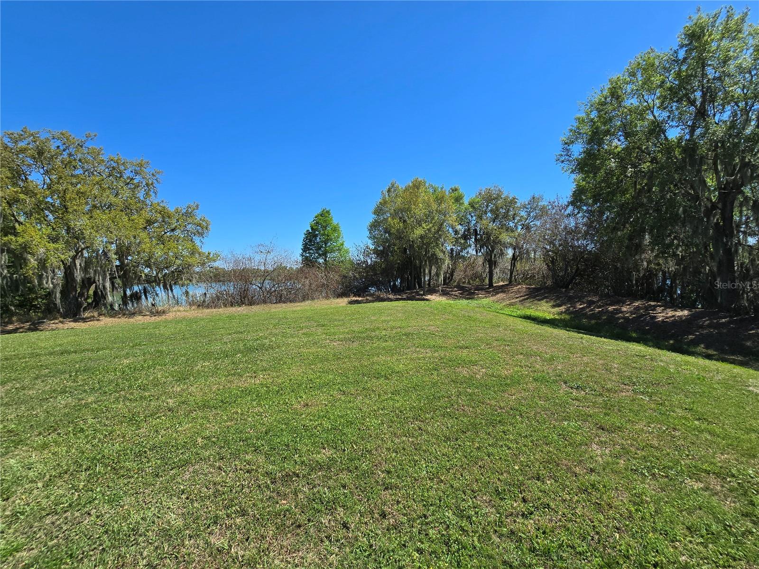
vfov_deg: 89.9
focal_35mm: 13
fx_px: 285
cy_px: 284
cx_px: 380
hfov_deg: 106.2
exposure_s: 1/2122
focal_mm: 2.2
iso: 50
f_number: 2.2
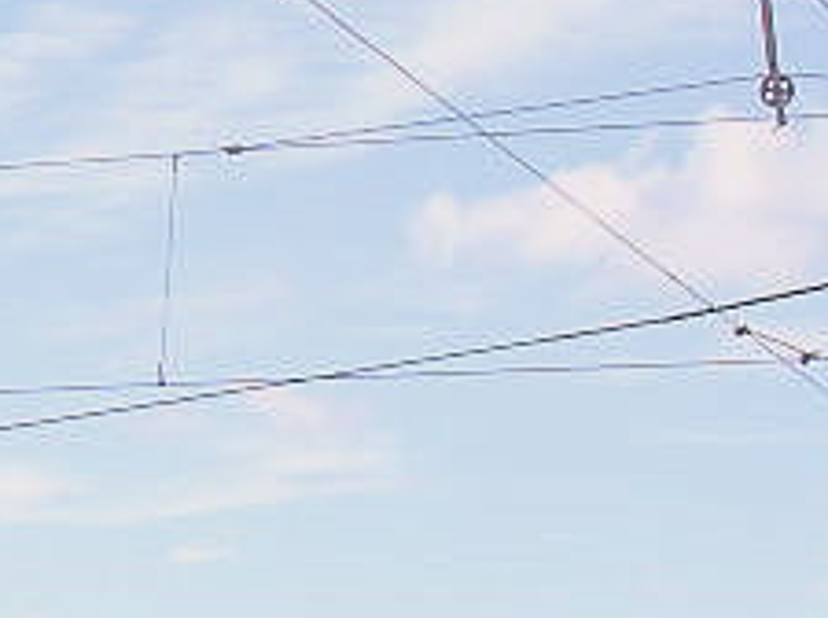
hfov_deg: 7.1
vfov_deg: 5.4
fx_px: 6424
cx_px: -960
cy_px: 1122
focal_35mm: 269
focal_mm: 10.1
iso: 80
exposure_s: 1/500
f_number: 3.7
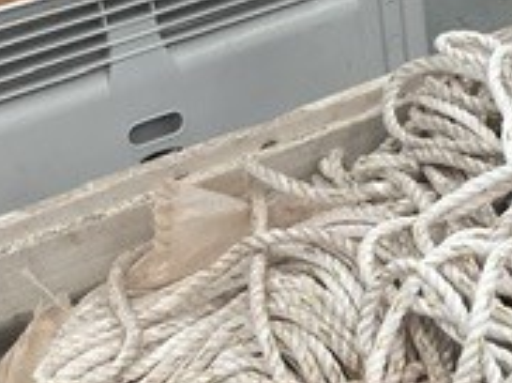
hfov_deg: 18.5
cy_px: 529
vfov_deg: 13.8
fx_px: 1507
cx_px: 565
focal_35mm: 102
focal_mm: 3
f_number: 1.8
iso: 50
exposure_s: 1/120
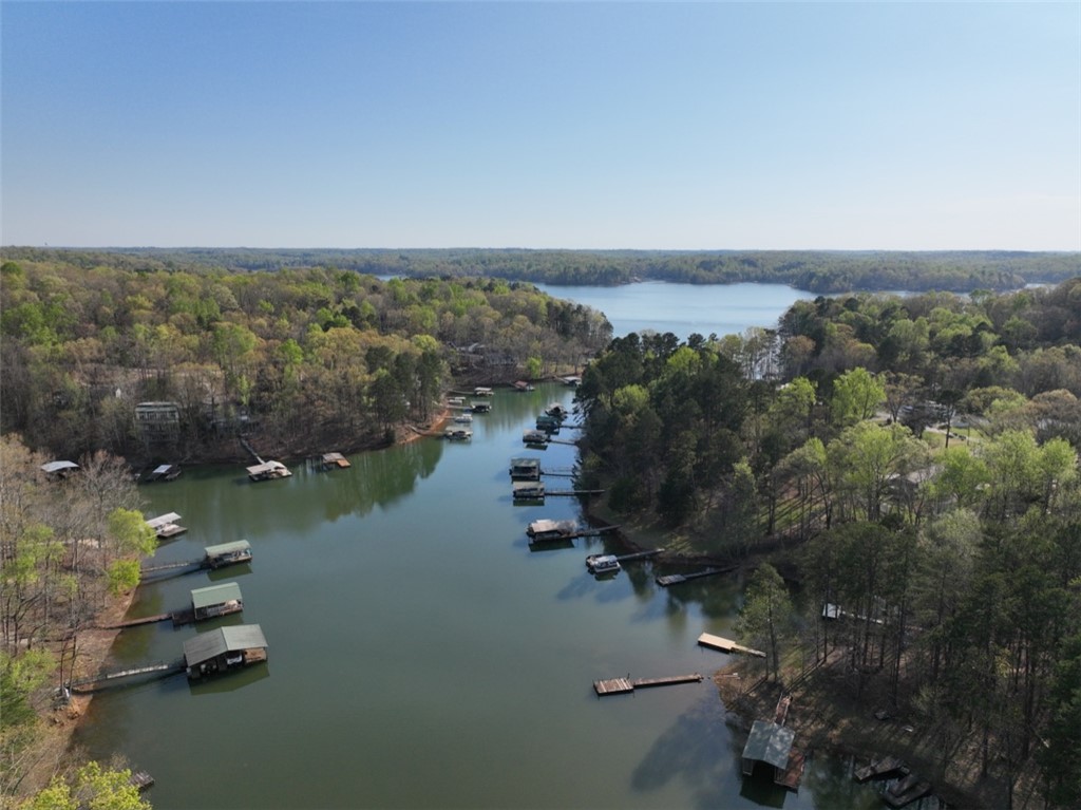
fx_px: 749
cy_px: 405
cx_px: 540
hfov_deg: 71.6
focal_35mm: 24
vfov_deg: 56.8
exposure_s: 1/500
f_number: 2.8
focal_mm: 12.29
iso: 230
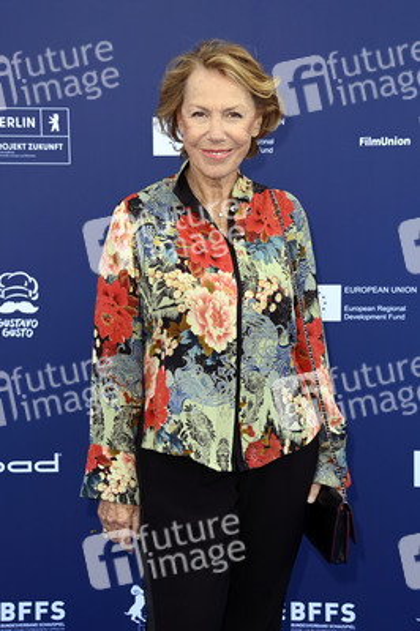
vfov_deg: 32.4
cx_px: 210
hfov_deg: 21.9
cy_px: 316
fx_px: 1087
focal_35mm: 62
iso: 640
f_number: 5.6
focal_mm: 62
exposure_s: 1/250
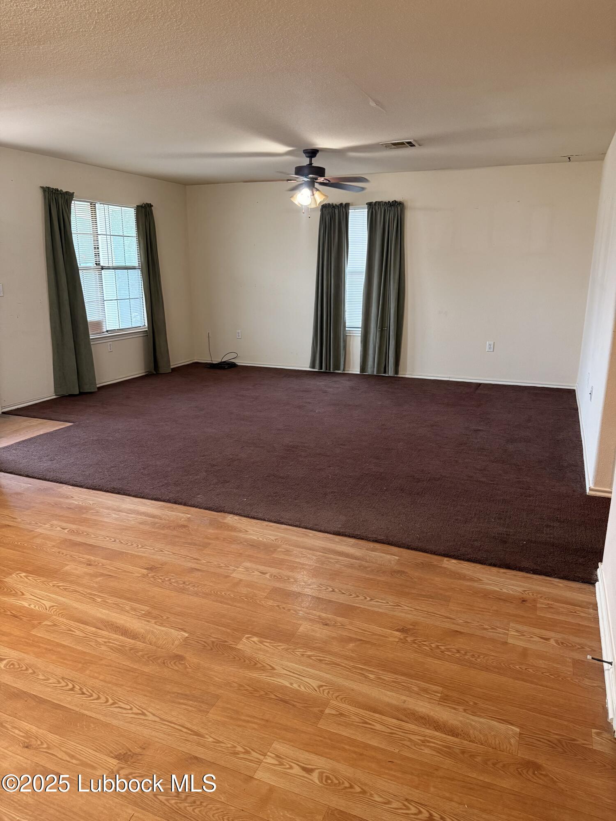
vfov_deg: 71.6
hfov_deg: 56.8
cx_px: 308
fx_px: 569
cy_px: 410
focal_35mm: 24
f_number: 1.78
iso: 320
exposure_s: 1/60
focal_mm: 6.76
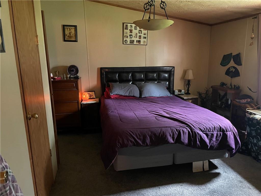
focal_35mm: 26
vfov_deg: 53.1
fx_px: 196
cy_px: 98
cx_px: 130
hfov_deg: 67.3
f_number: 1.6
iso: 1000
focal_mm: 4.2
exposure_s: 1/30
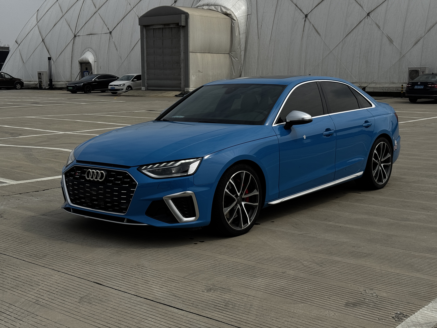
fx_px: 606
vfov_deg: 30.3
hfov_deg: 39.7
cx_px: 218
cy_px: 164
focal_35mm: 48
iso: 80
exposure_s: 1/9009
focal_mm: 6.76
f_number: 1.78
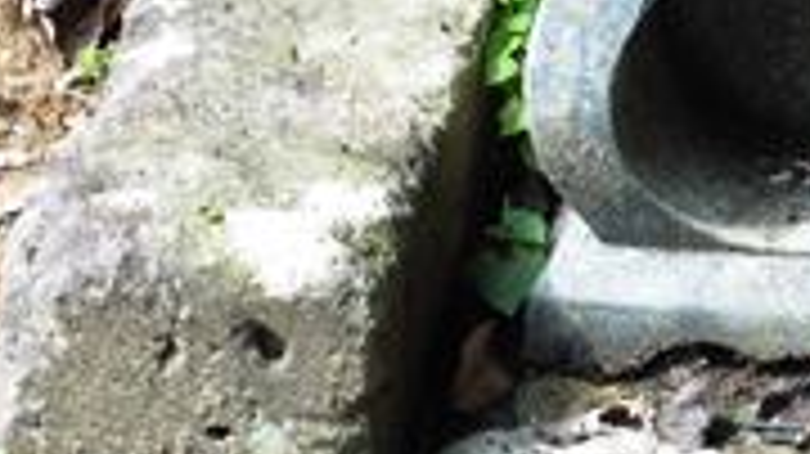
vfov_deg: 5.9
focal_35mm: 198
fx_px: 4250
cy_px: -584
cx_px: 729
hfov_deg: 10.8
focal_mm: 9
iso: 100
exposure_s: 1/100
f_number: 4.5
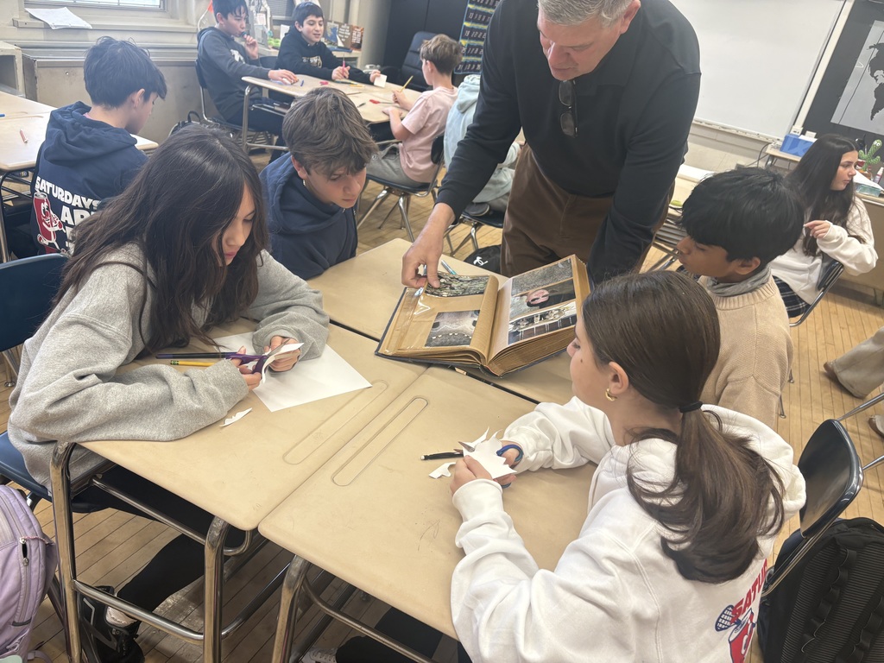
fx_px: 664
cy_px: 332
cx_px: 442
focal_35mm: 26
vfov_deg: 53.1
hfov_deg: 67.3
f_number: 1.6
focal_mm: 5.96
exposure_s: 1/60
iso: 64
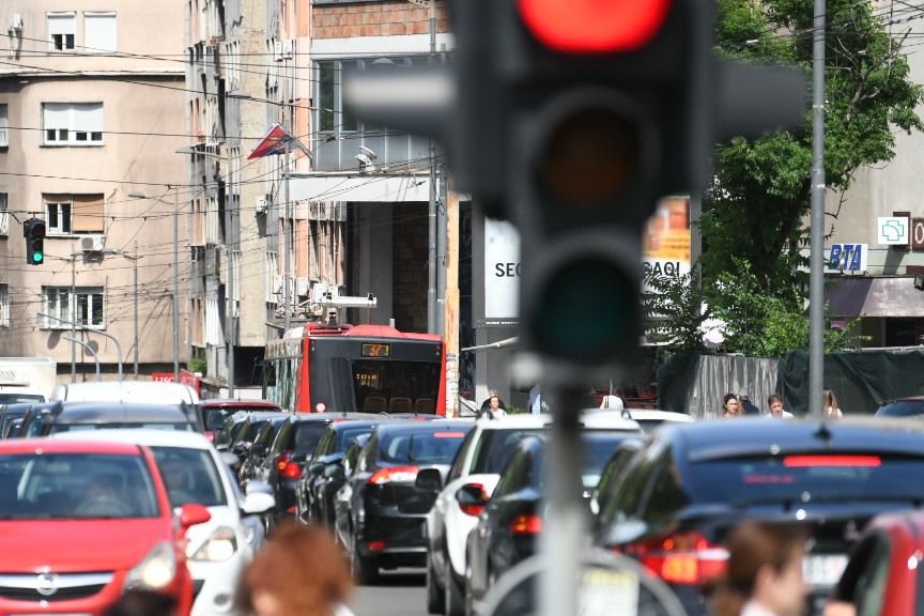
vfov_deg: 4.6
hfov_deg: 6.9
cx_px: 260
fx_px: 7699
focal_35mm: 300
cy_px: 409
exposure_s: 1/8000
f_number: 2.8
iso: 500
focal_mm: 160
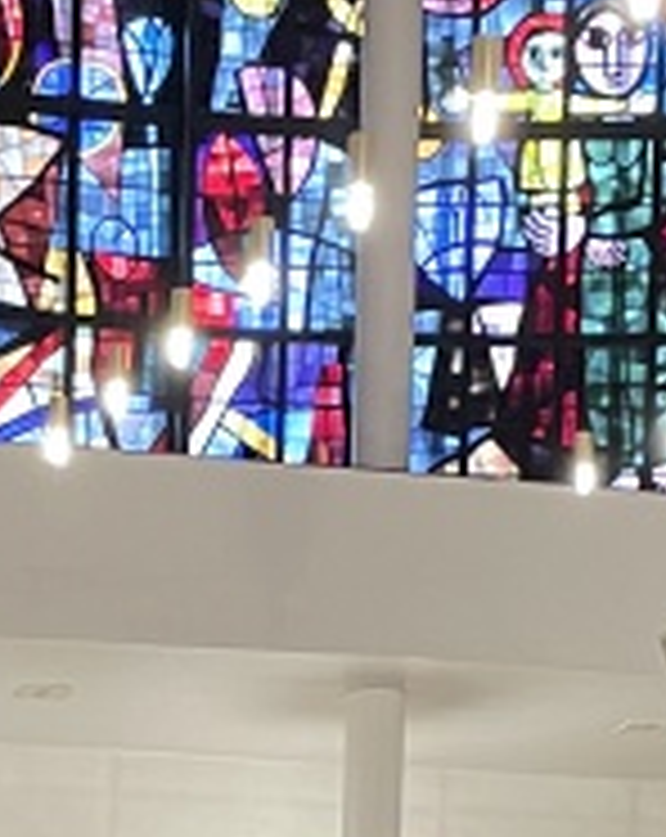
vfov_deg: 13.4
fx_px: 3461
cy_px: 1030
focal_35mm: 140
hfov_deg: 11.0
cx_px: 302
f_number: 1.6
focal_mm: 4.2
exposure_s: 1/25
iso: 500
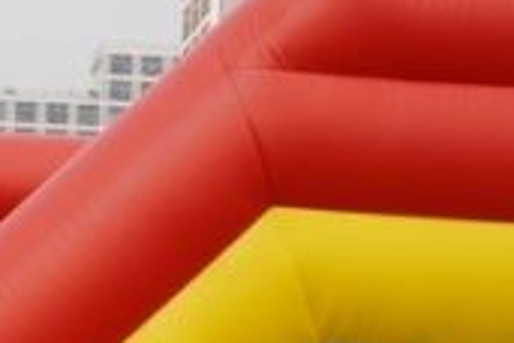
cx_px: -75
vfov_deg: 9.2
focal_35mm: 144
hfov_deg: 13.9
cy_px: 534
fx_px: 2056
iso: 100
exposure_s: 1/200
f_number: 8
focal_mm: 16
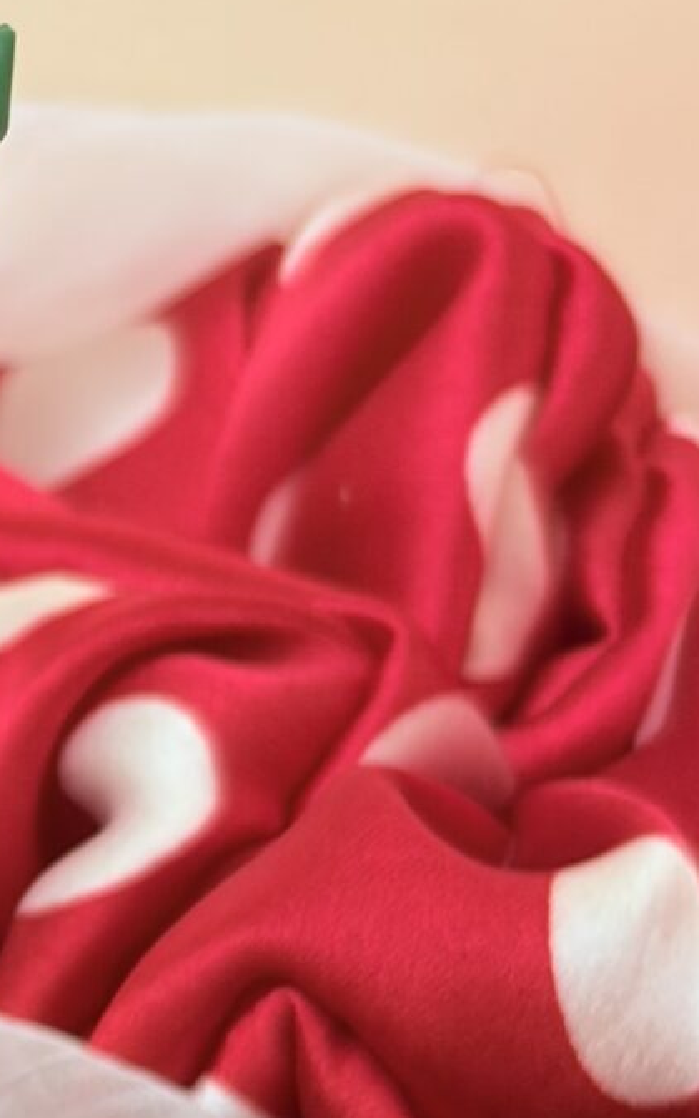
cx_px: -814
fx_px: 6401
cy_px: 697
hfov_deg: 6.1
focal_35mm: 210
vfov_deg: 10.0
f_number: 1.6
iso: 25
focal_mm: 5.96
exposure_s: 1/121
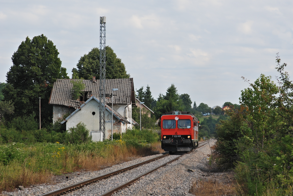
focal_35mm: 128
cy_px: 98
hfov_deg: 16.1
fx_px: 1038
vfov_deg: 10.8
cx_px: 146
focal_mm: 85
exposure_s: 1/640
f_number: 6.3
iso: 200
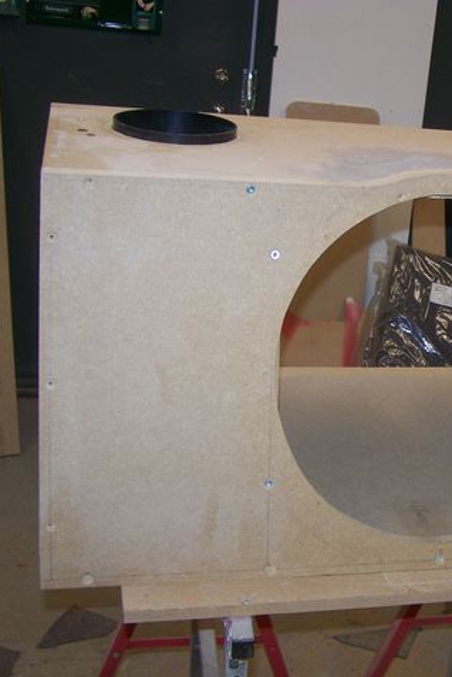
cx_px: 424
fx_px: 998
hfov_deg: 24.6
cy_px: 339
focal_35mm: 53
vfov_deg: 37.5
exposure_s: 1/60
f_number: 2.8
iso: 80
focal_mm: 6.3
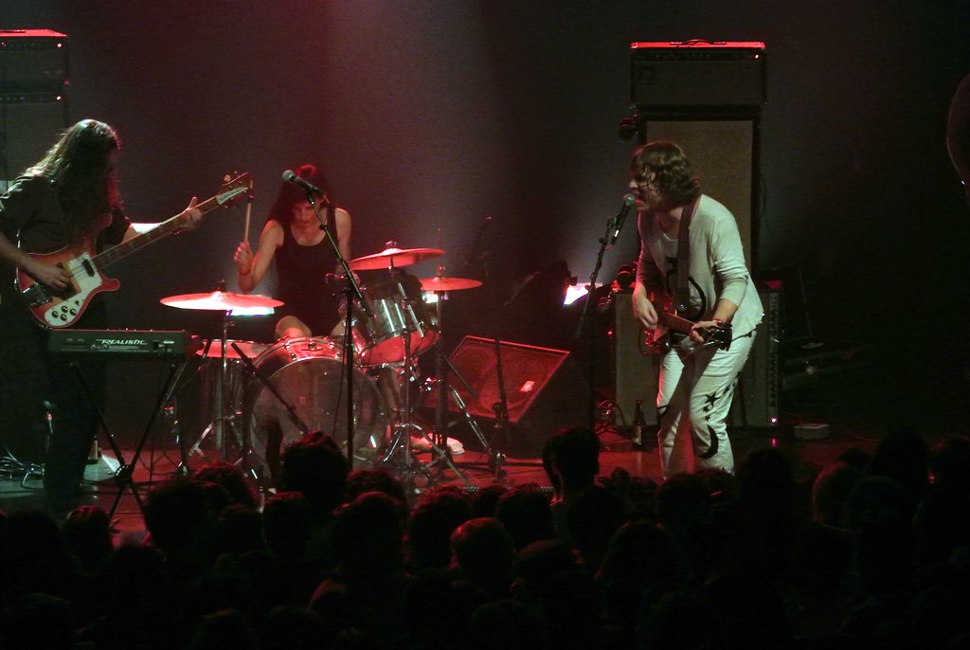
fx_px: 4830
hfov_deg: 11.5
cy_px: 325
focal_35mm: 179
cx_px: 485
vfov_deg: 7.7
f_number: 4.5
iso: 3200
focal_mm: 66.4
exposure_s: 1/60
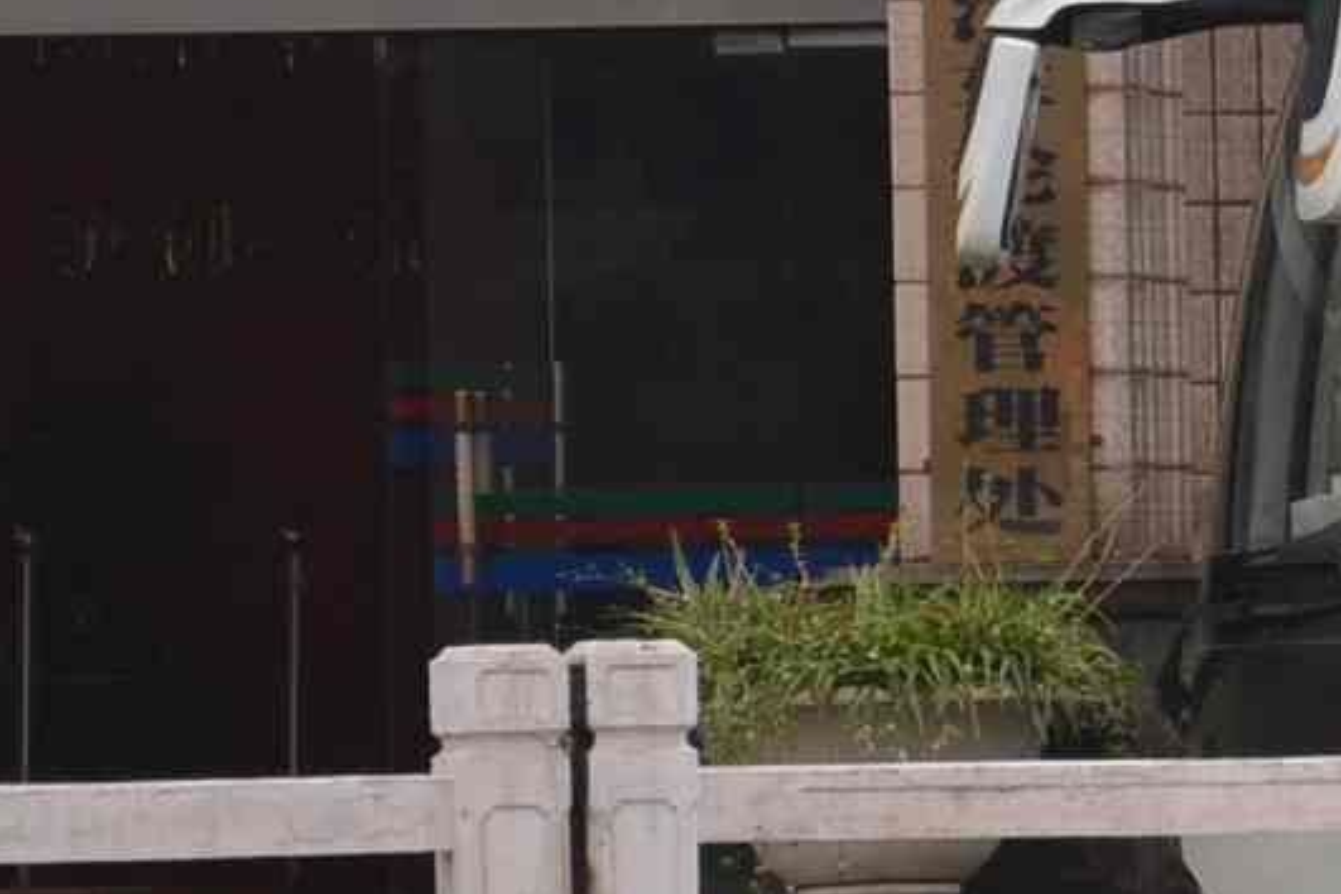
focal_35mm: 456
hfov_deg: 4.5
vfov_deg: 3.0
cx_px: 2738
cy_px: 563
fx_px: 16985
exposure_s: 1/800
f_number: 5.3
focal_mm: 70
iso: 400
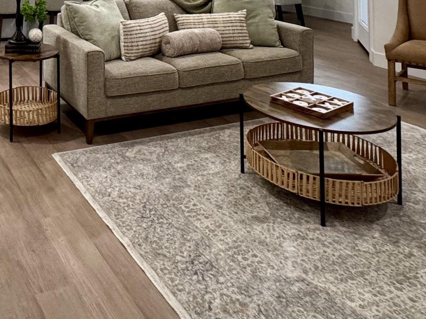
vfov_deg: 30.3
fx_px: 480
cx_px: 30
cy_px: -79
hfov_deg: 43.1
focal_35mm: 39
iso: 250
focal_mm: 2.22
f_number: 2.2
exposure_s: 1/120
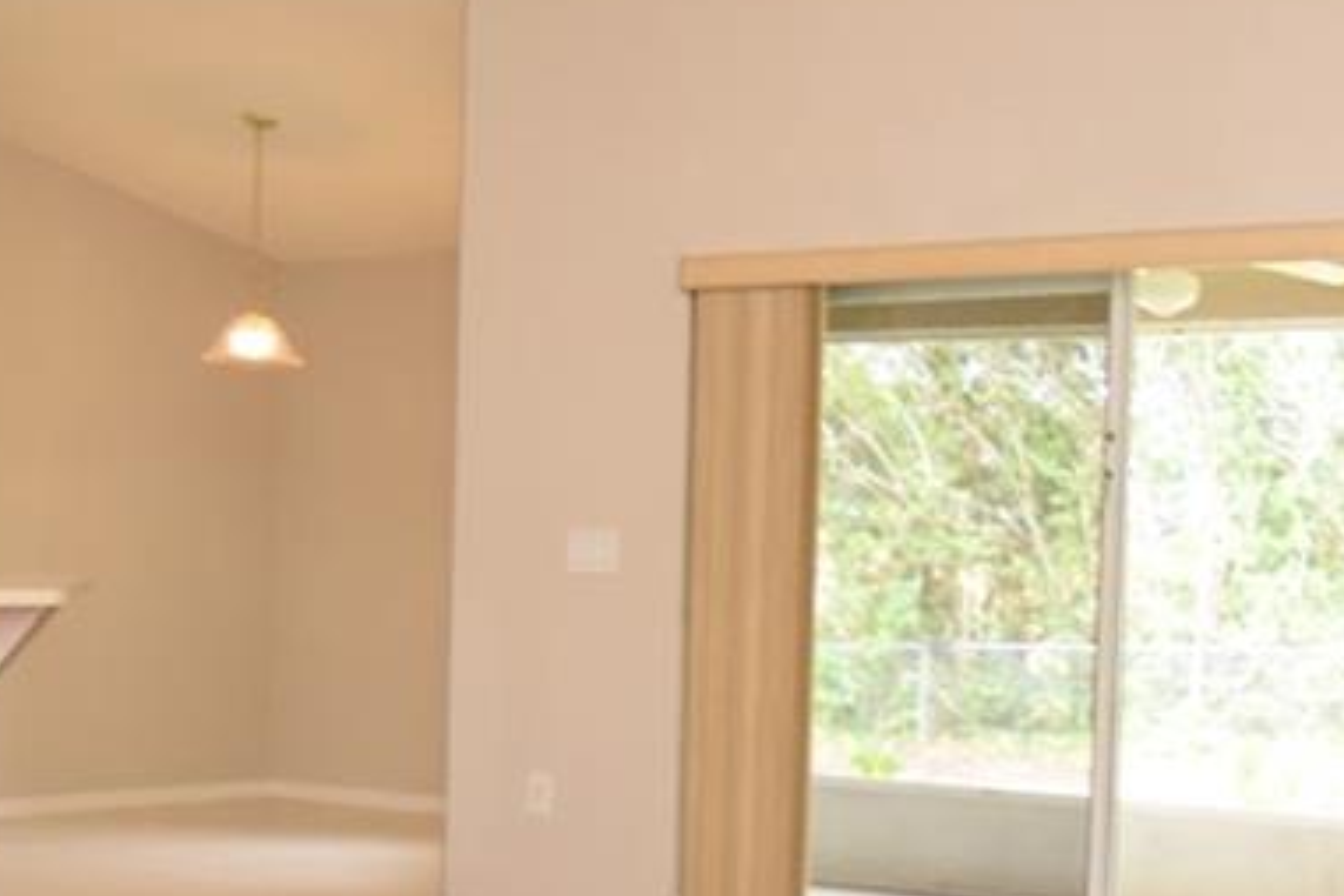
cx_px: 568
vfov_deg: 21.4
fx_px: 2352
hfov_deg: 31.8
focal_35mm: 63
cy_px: 646
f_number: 4
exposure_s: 1/60
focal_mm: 10
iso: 450
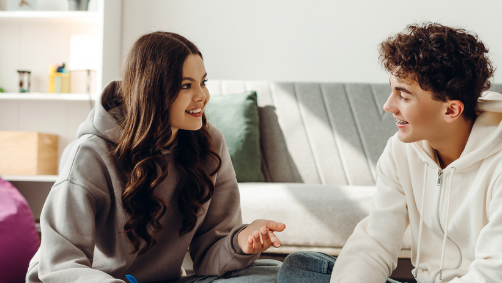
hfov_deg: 26.5
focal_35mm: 80
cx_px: 278
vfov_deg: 15.1
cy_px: 197
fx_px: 1065
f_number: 2.8
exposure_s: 1/640
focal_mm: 50
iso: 400
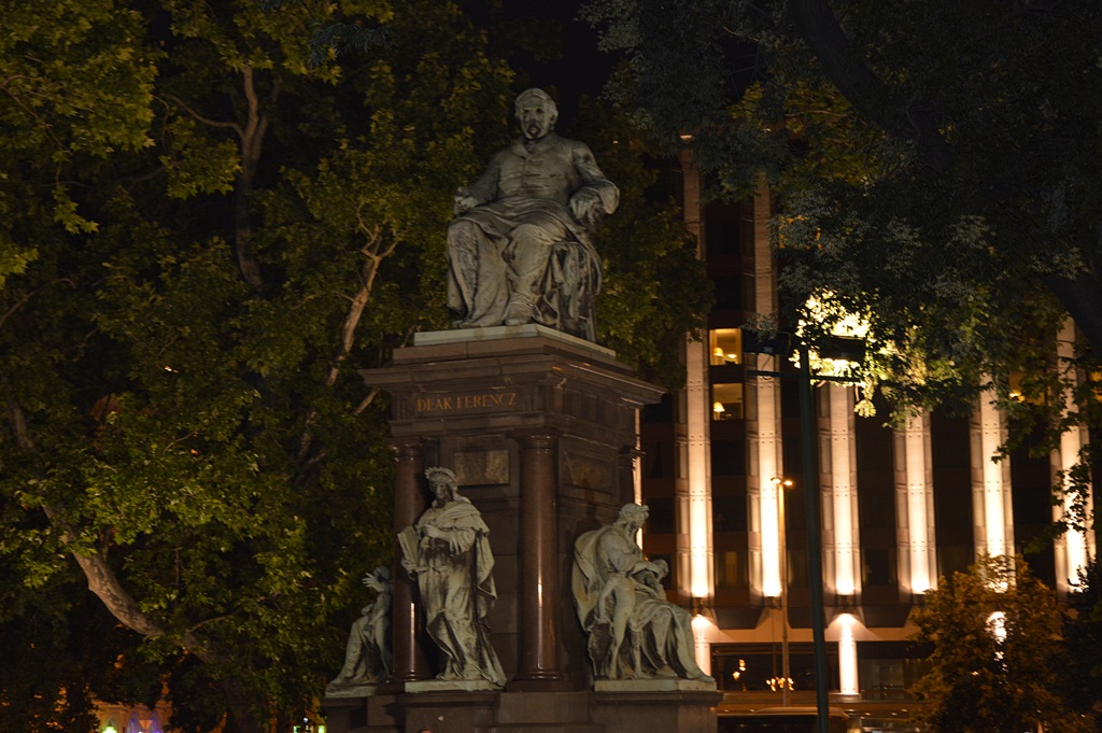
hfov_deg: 26.0
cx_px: 551
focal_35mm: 78
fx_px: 2386
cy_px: 366
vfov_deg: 17.5
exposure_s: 1/10
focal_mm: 52
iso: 800
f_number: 5
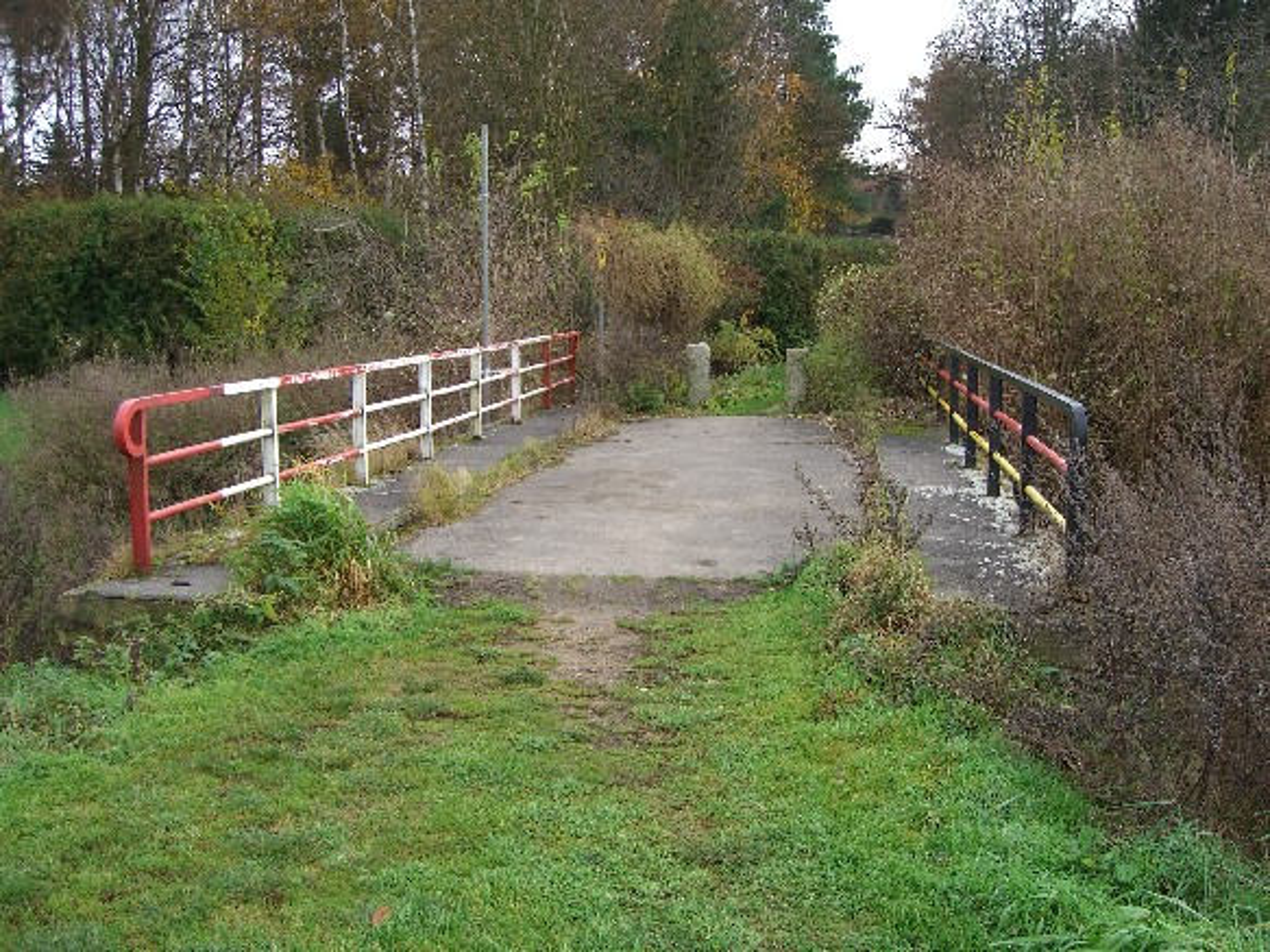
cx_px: 635
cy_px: 476
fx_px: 1394
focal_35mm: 38
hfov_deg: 49.0
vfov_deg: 37.7
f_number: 2.8
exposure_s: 1/200
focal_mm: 7.9
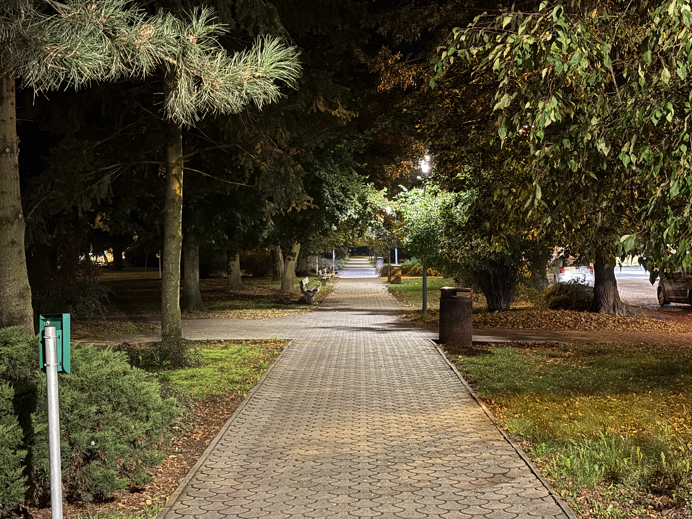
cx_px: 346
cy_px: 260
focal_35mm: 48
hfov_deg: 39.7
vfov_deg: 30.3
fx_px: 960
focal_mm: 6.76
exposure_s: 1/9
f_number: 1.78
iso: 640
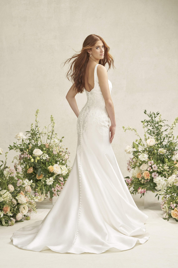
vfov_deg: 25.4
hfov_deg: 17.1
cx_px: 89
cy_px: 134
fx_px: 593
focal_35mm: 80
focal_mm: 80
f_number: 5
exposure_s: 1/125
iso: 400
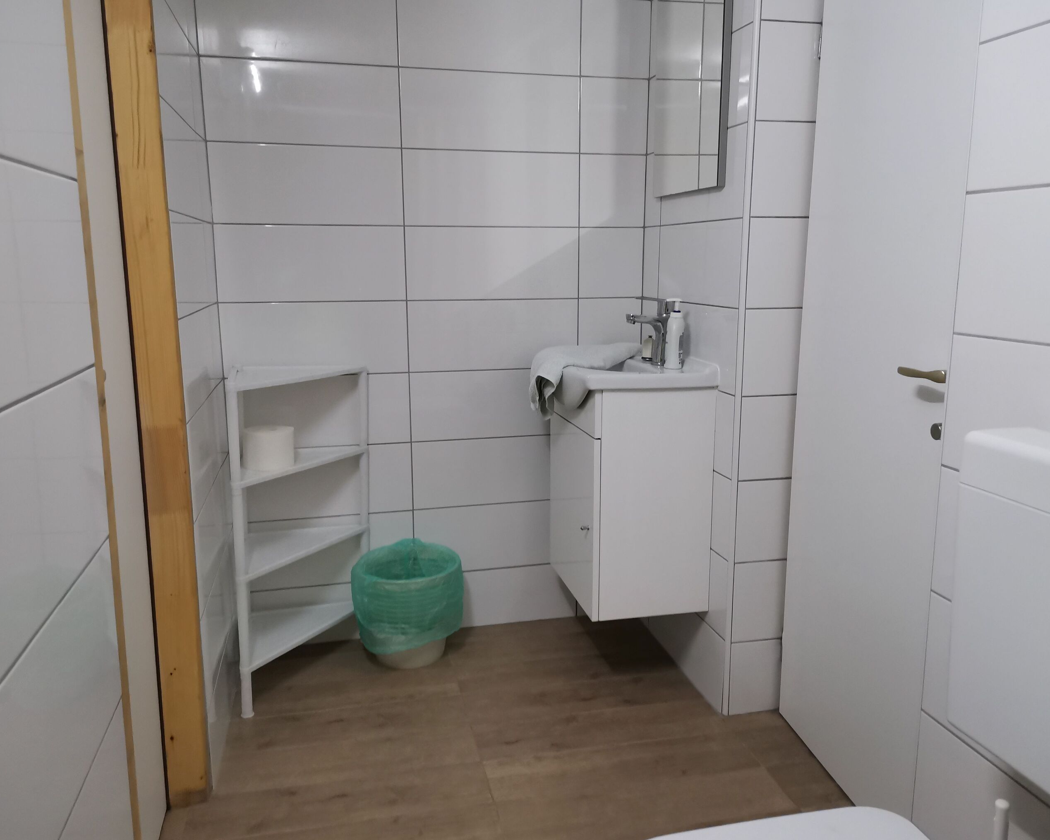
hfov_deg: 62.2
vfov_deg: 51.5
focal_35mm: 28
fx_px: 870
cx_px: 533
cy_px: 421
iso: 400
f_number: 1.8
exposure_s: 1/100
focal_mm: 4.75
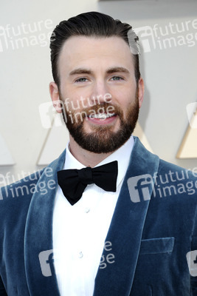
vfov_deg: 8.2
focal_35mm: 250
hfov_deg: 5.5
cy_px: 148
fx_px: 2050
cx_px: 98
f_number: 8
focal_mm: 250
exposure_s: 1/250
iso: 1000
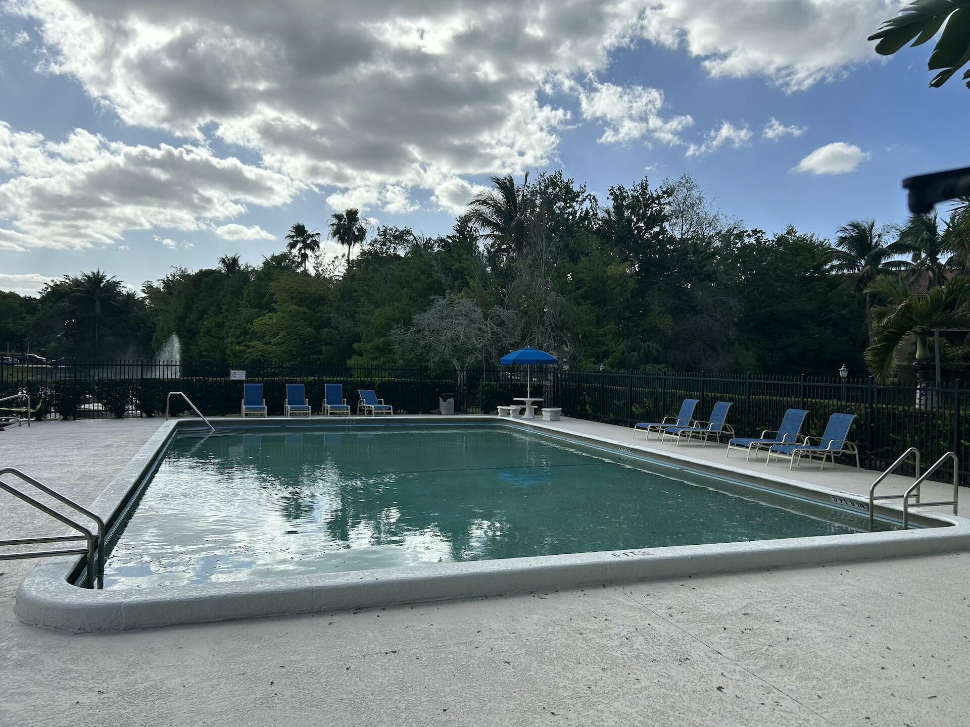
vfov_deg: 53.1
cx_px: 485
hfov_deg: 67.3
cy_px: 364
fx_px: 729
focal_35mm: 26
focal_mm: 5.7
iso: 50
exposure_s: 1/5882
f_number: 1.5
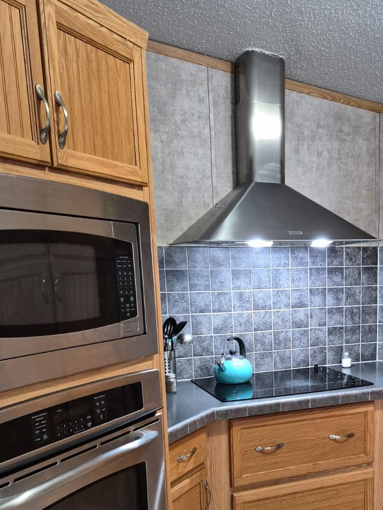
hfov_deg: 37.6
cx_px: 292
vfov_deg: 48.8
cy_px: 363
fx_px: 546
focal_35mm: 37
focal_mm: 5.4
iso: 1000
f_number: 1.8
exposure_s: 1/120
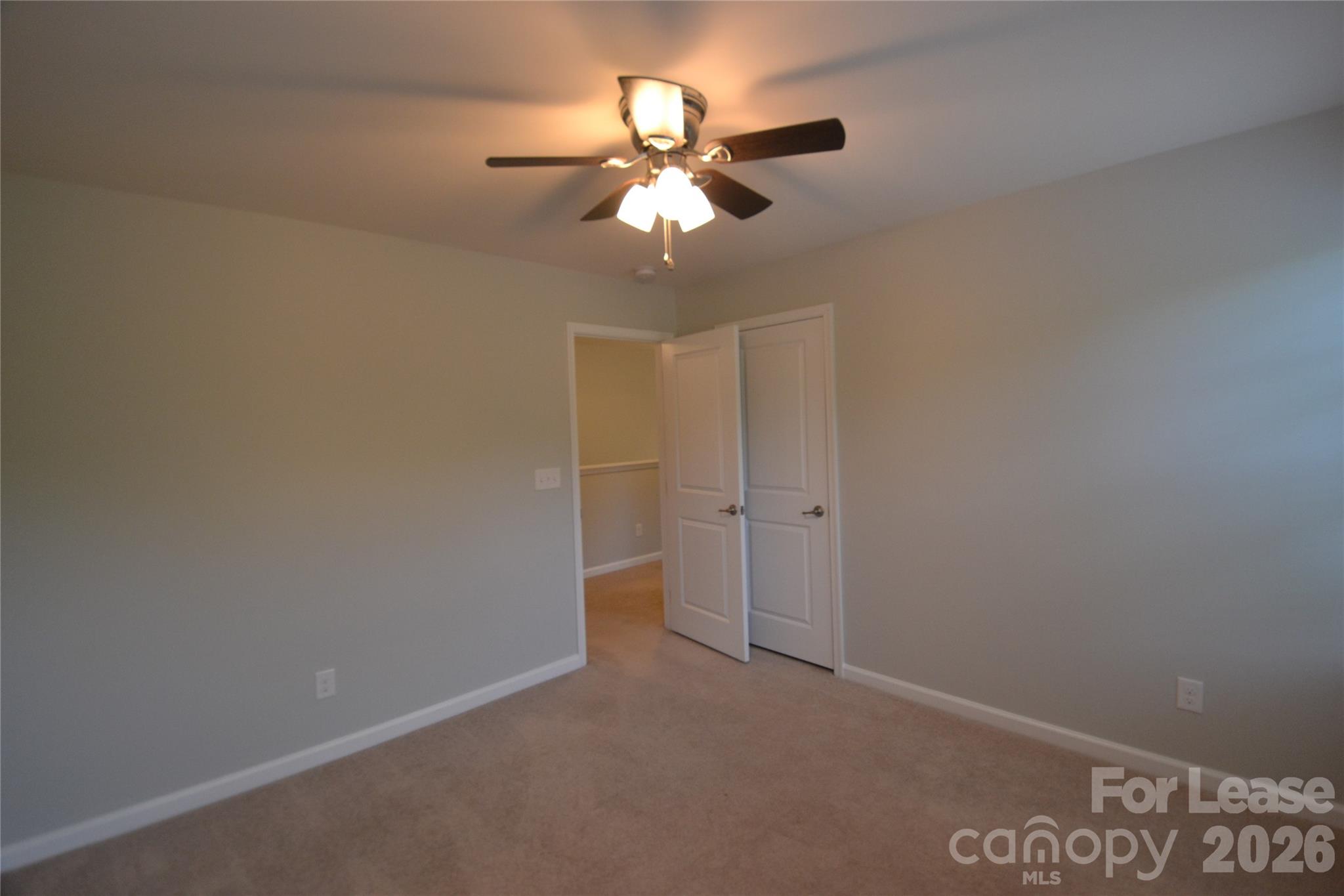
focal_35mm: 15
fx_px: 560
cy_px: 448
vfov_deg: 77.3
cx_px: 672
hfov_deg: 100.4
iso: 560
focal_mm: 10
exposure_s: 1/60
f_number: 3.5
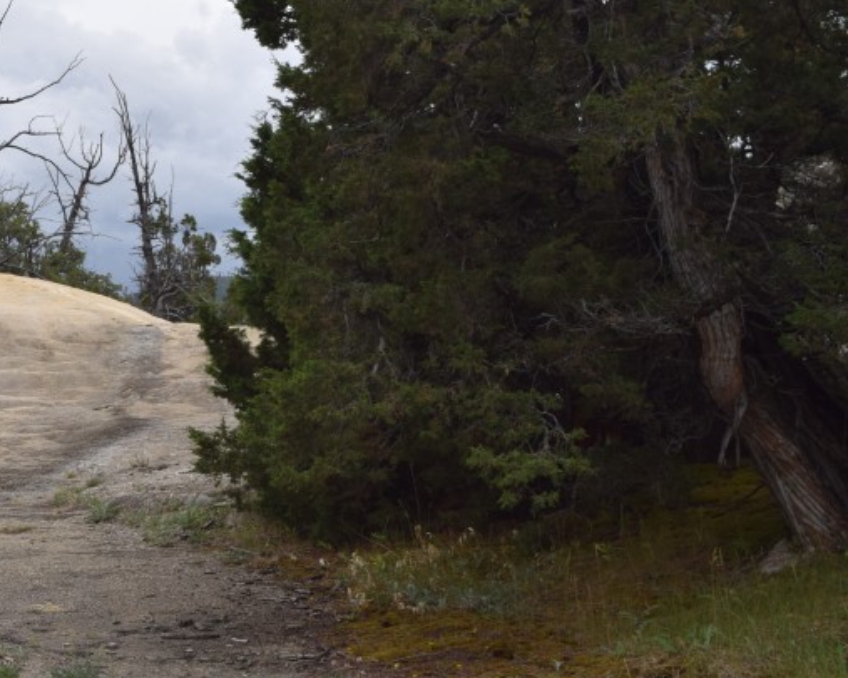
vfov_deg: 16.9
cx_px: -7
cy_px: 340
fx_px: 2283
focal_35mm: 91
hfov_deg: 20.4
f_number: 9
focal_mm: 32
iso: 100
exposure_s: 1/200
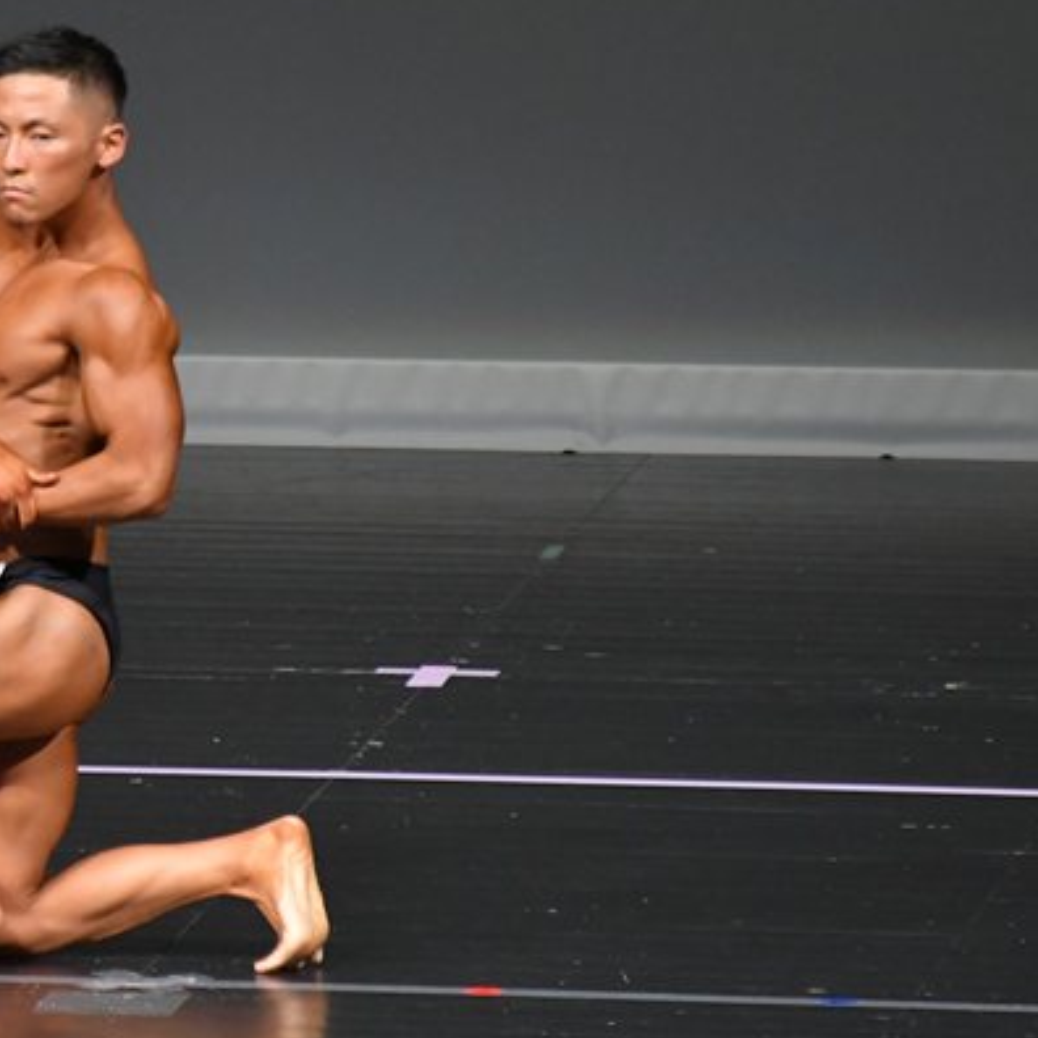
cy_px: 435
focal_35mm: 749
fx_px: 25410
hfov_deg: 2.3
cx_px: 90
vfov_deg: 2.3
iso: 4000
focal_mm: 300
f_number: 5.6
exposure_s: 1/400
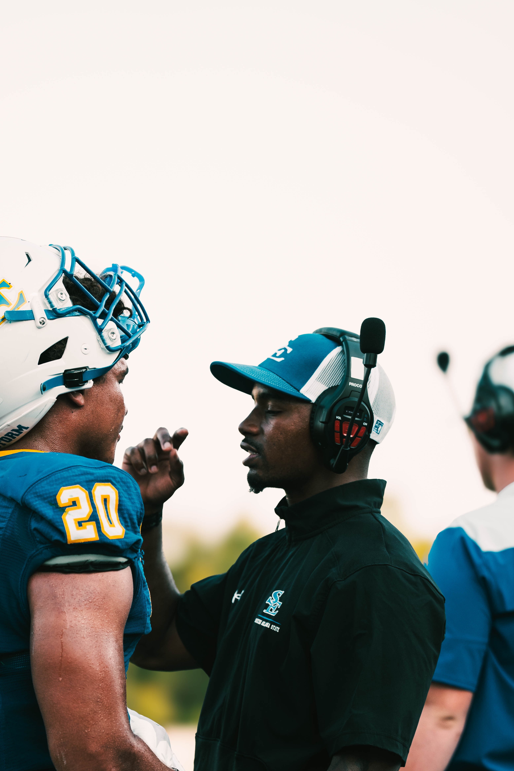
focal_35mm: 187
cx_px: 161
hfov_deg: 7.3
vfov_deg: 11.0
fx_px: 4002
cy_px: 522
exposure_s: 1/800
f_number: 2.8
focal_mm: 124.6
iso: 250
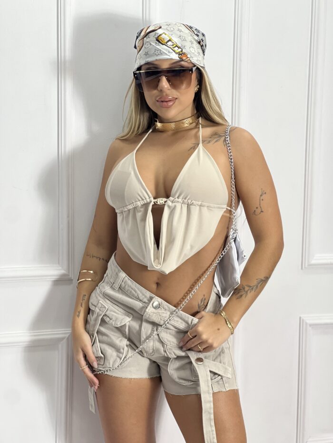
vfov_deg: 25.3
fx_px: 987
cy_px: 222
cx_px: 166
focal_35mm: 77
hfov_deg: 19.1
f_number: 2.8
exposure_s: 1/60
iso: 125
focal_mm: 9
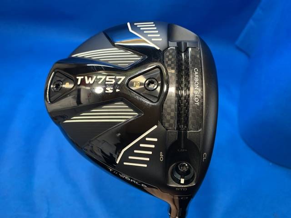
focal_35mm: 26
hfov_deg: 67.3
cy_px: 109
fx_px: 219
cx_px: 146
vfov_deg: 53.1
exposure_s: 1/60
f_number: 1.8
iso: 125
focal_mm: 4.25
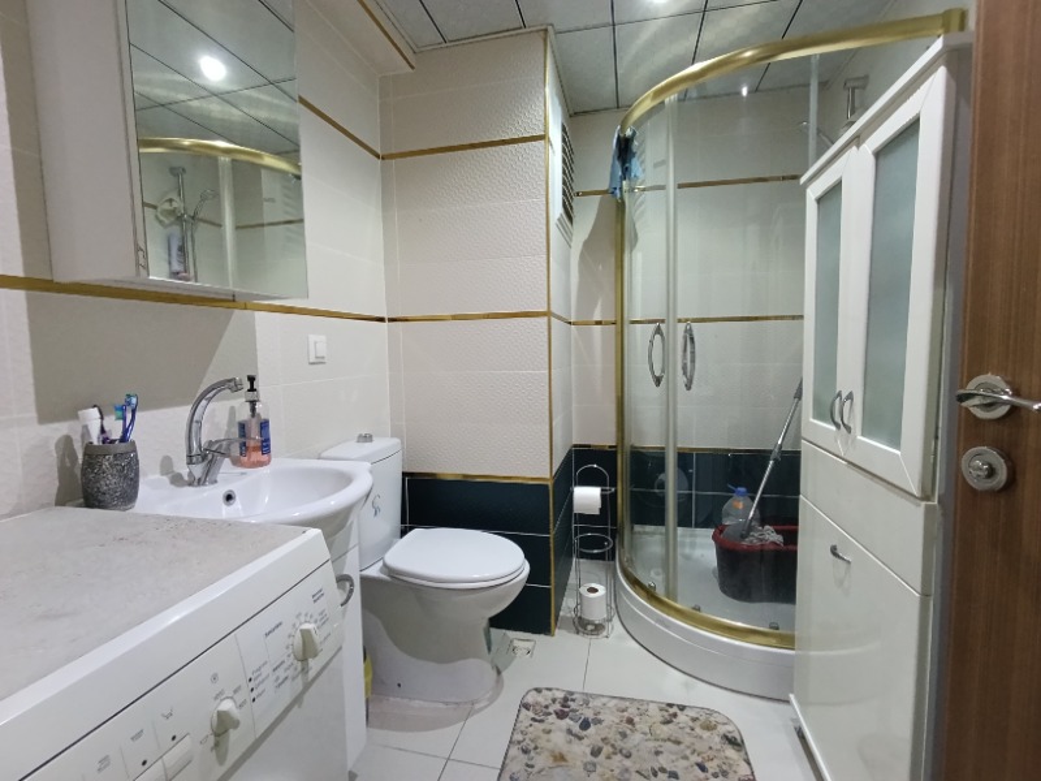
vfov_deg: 78.1
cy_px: 390
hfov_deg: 94.5
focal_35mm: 16
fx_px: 481
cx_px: 520
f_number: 2.2
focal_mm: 1.65
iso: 640
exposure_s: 1/33.3
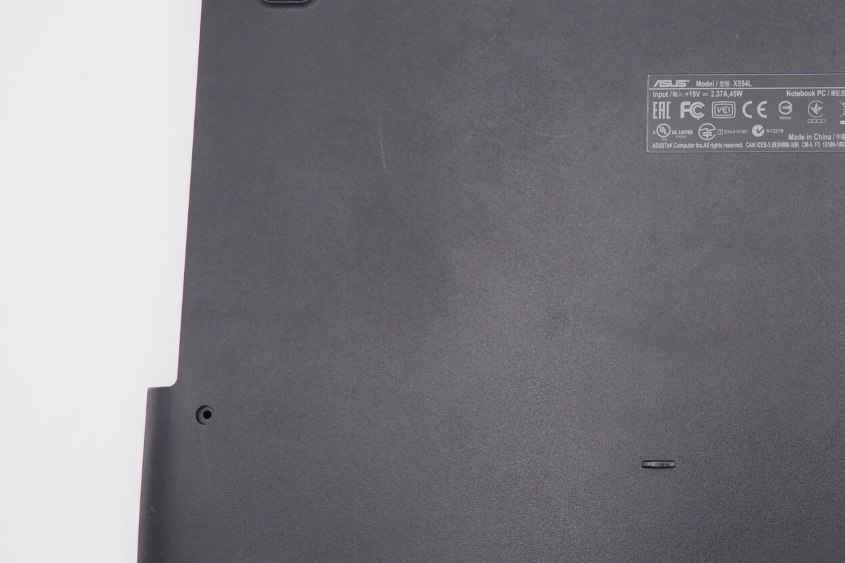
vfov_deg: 28.6
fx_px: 1103
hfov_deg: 38.1
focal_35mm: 47
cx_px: 811
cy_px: 317
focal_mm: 15
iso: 1250
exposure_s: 1/320
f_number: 5.6
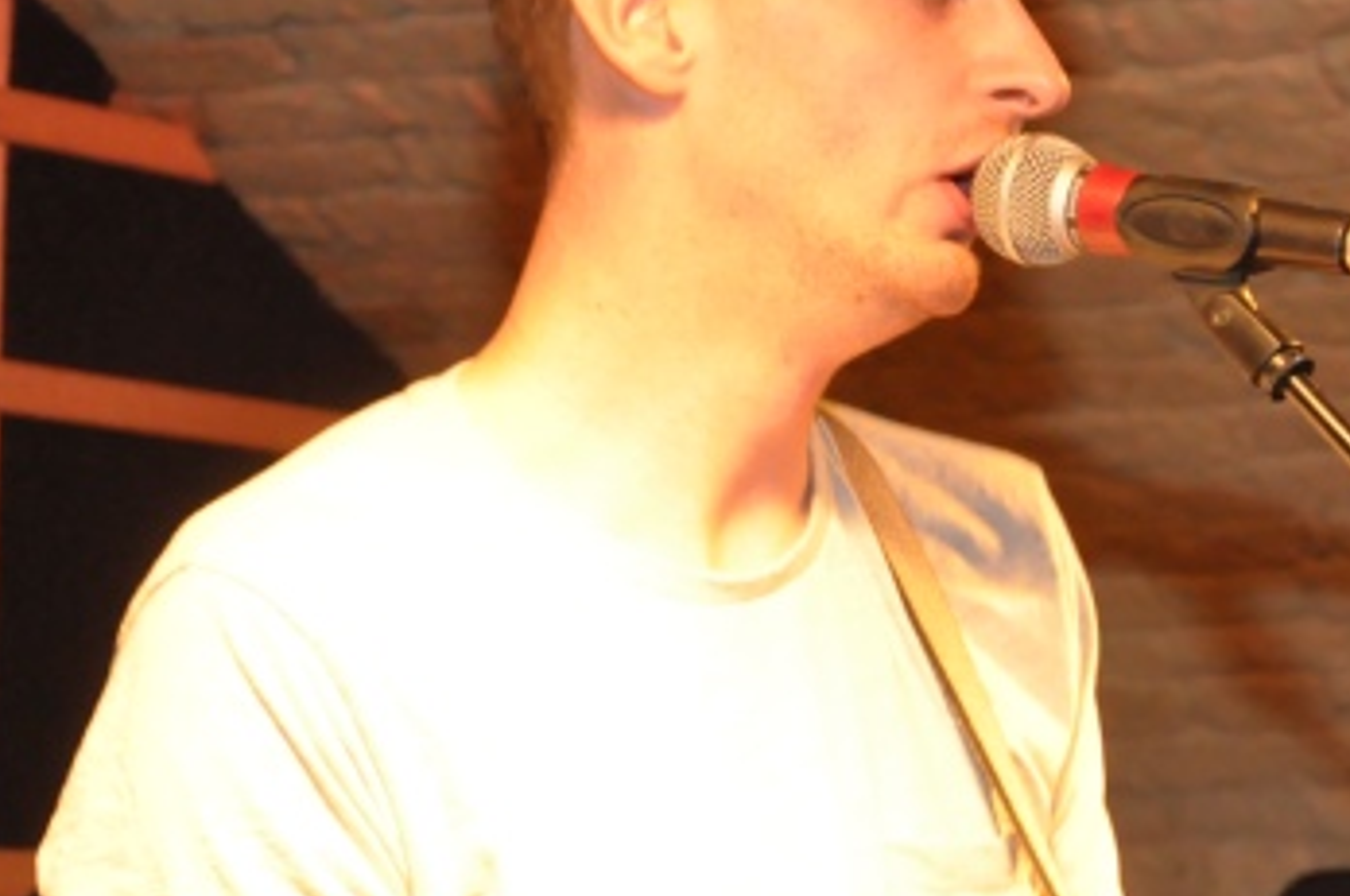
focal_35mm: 131
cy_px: 650
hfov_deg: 15.3
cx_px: 1443
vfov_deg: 10.4
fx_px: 4906
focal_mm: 38
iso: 3200
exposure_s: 1/60
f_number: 4.5
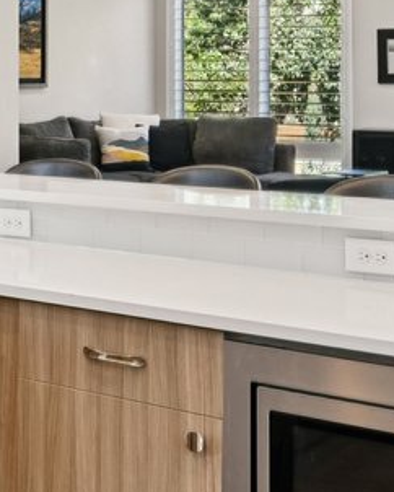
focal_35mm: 89
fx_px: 1296
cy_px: 50
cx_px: -210
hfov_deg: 15.8
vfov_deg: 21.0
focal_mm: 14
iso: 180
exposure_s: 1/15
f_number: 8
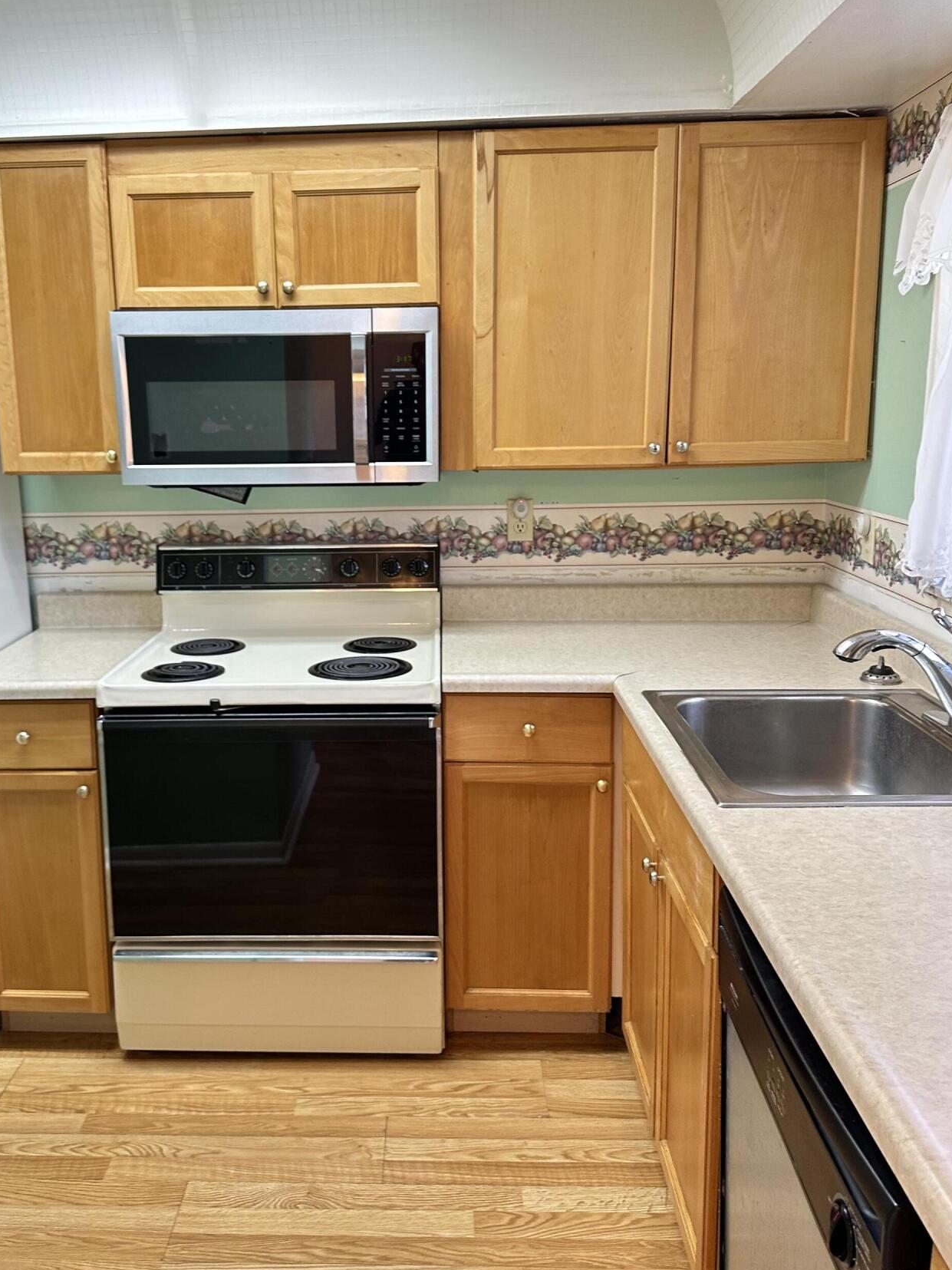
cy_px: 605
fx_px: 1064
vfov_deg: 61.6
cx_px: 388
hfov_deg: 48.0
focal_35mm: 29
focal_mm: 6.86
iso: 200
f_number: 1.78
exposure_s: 1/60
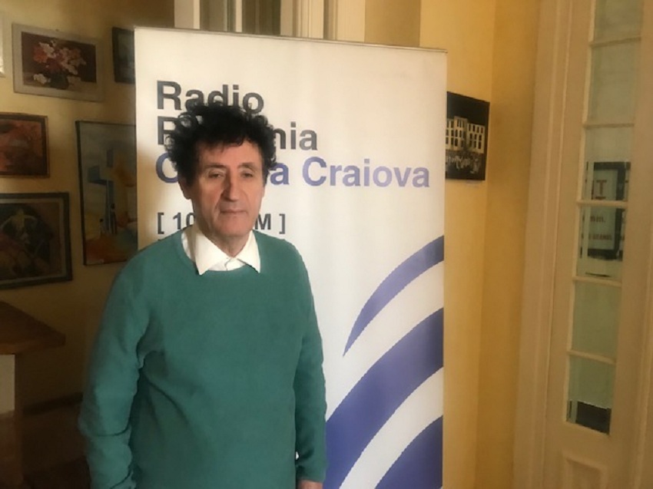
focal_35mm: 28
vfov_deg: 49.7
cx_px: 326
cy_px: 244
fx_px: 528
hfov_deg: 63.5
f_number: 1.8
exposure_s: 1/17
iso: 100
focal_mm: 3.99
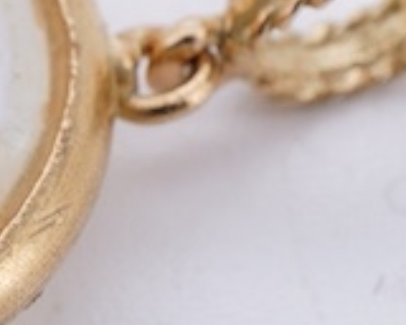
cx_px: -373
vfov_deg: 6.5
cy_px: 96
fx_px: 2848
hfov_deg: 7.8
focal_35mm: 237
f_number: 22
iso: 250
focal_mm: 30
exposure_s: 1/160
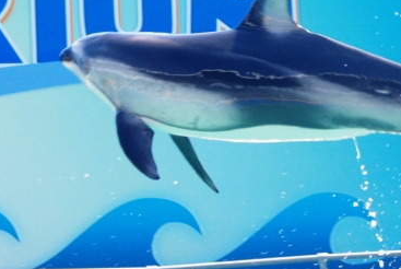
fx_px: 3827
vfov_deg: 4.0
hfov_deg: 6.0
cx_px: 347
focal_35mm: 343
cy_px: 91
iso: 400
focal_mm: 82
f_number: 10
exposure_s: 1/160
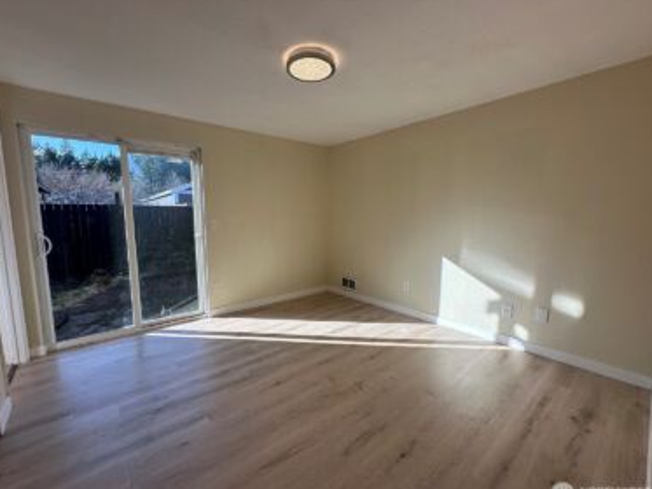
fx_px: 283
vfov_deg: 81.8
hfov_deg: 98.1
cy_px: 250
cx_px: 315
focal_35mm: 15
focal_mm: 2.22
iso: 40
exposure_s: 1/397
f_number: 2.2
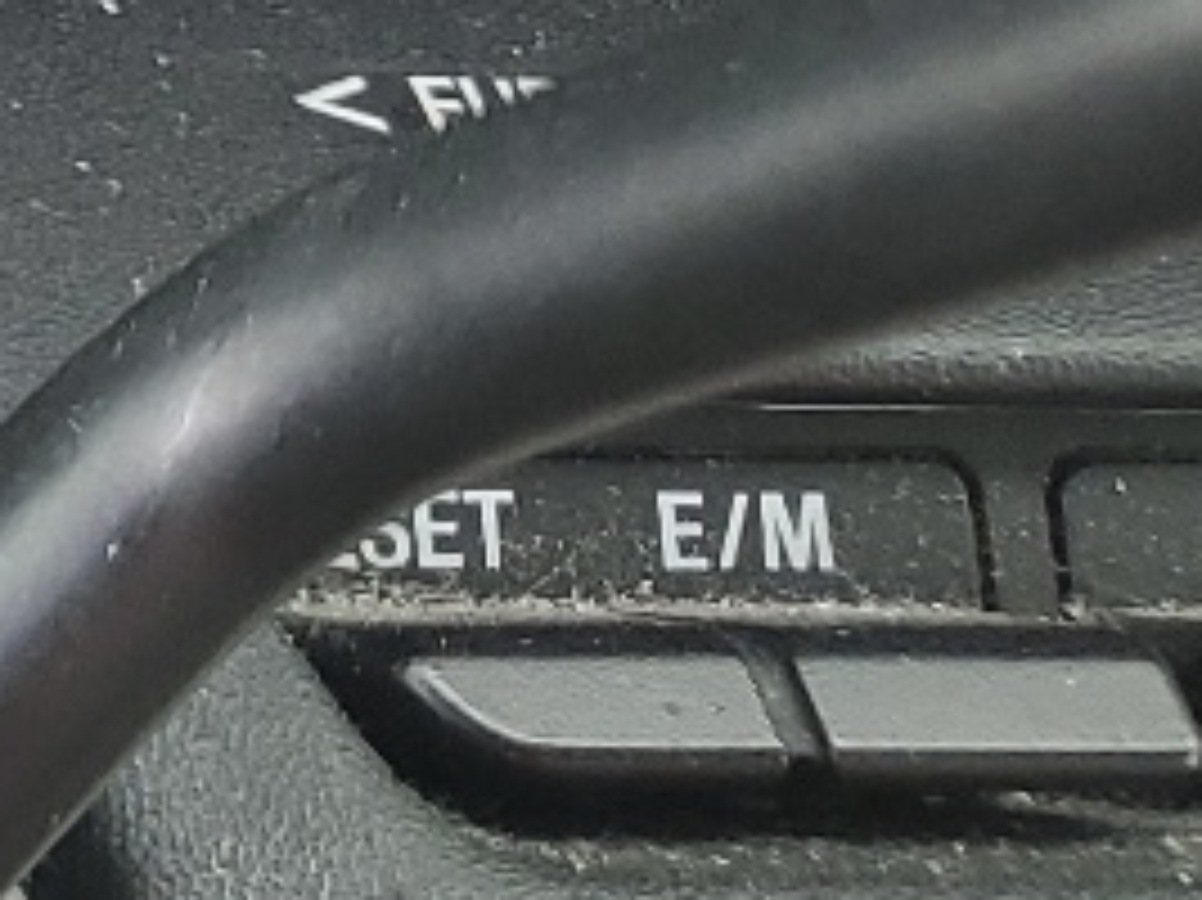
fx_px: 5414
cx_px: -2143
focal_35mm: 156
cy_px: -868
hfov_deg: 10.1
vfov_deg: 9.0
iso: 65
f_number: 1.5
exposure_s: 1/120
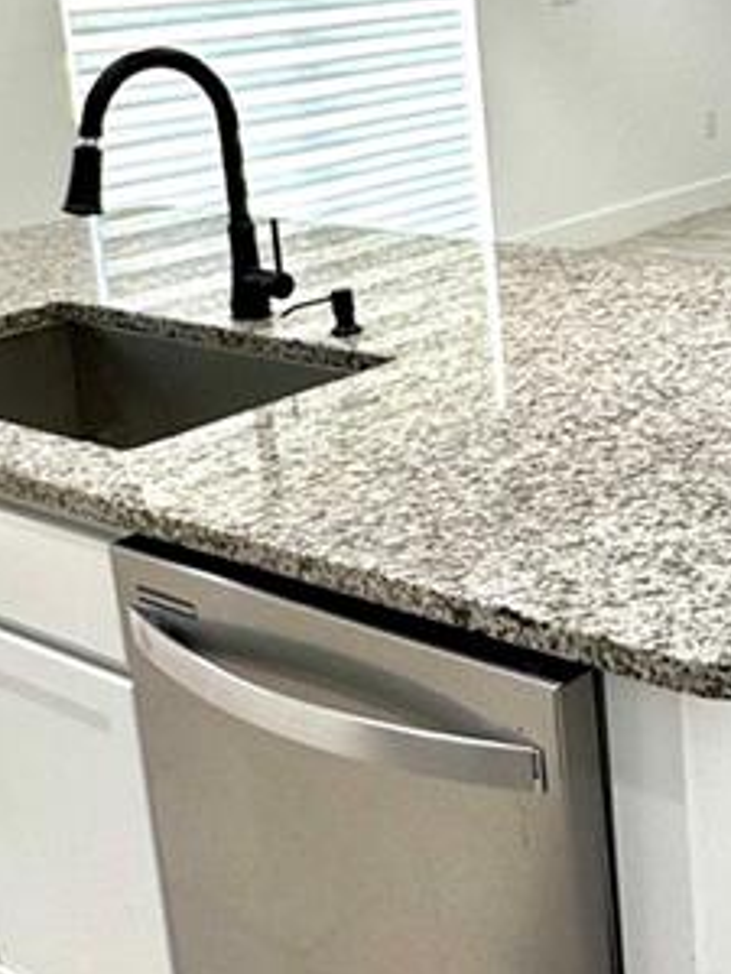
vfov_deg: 33.9
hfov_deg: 24.9
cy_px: 286
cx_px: 728
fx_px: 1577
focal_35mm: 56
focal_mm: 2.22
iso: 125
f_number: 2.2
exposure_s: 1/100
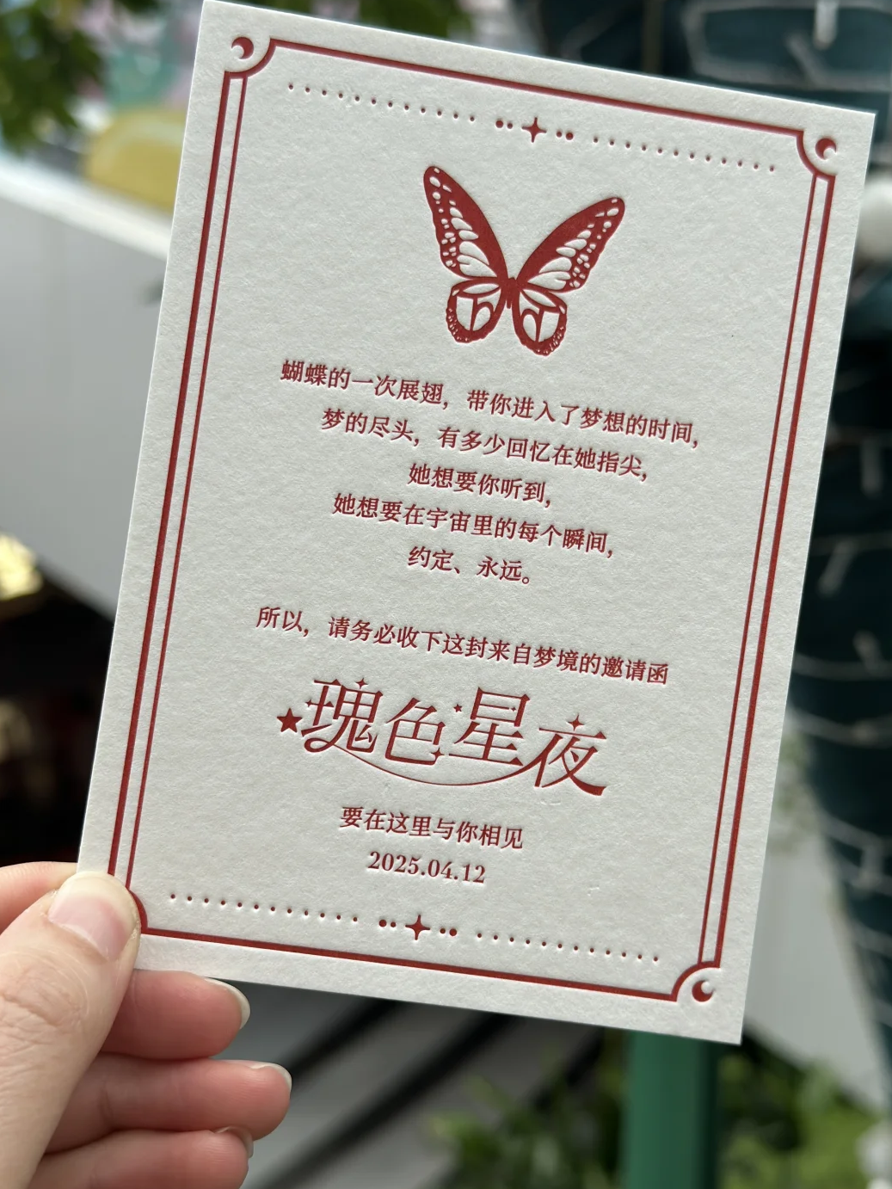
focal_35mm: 50
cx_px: 449
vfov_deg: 38.2
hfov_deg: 29.1
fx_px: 1717
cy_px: 589
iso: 80
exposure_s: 1/1751
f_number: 1.78
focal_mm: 6.86
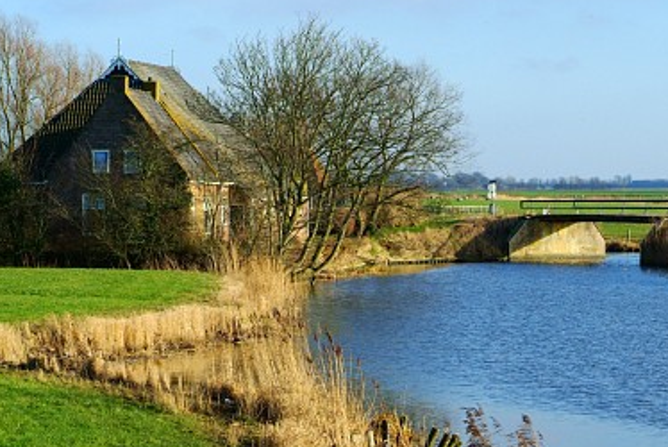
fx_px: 2860
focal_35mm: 154
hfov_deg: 13.3
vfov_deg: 8.9
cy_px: 249
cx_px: 395
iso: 400
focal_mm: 85
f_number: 13
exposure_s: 1/350
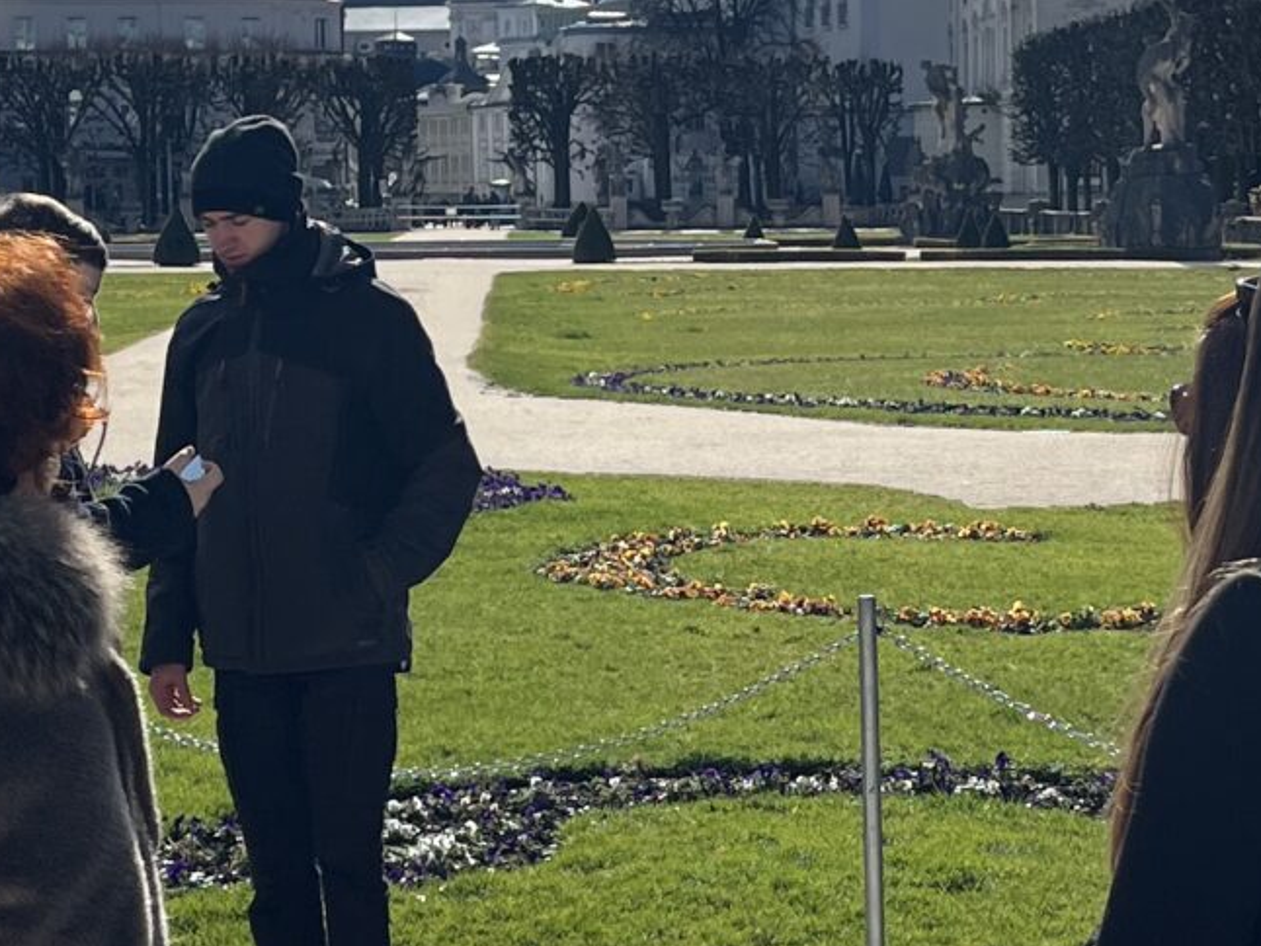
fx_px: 3754
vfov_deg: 14.4
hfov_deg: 19.0
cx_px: 851
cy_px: 527
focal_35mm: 103
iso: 50
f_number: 1.6
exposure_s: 1/7353
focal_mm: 5.1
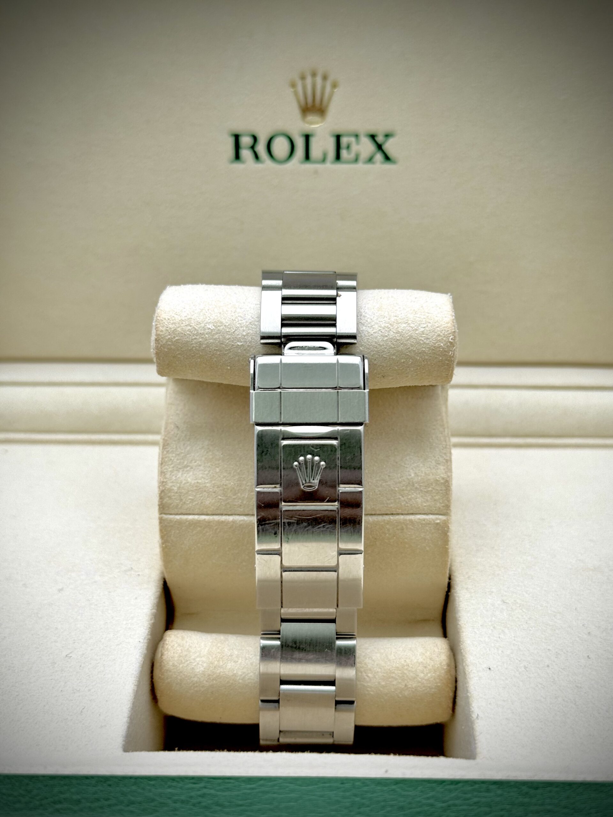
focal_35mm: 48
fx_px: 1133
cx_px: 306
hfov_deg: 30.3
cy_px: 408
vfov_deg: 39.7
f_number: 1.78
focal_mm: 6.76
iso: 80
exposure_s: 1/141
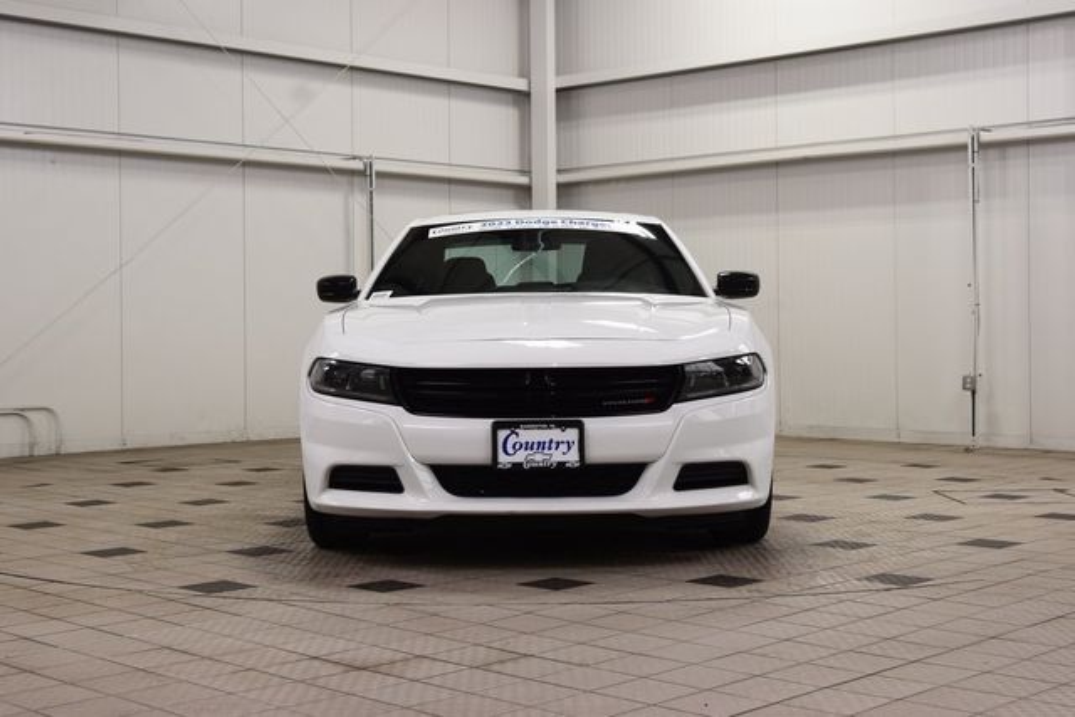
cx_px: 538
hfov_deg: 37.8
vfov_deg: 25.8
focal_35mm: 52
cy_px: 358
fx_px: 1568
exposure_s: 1/30
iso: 400
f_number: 7.1
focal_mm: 35
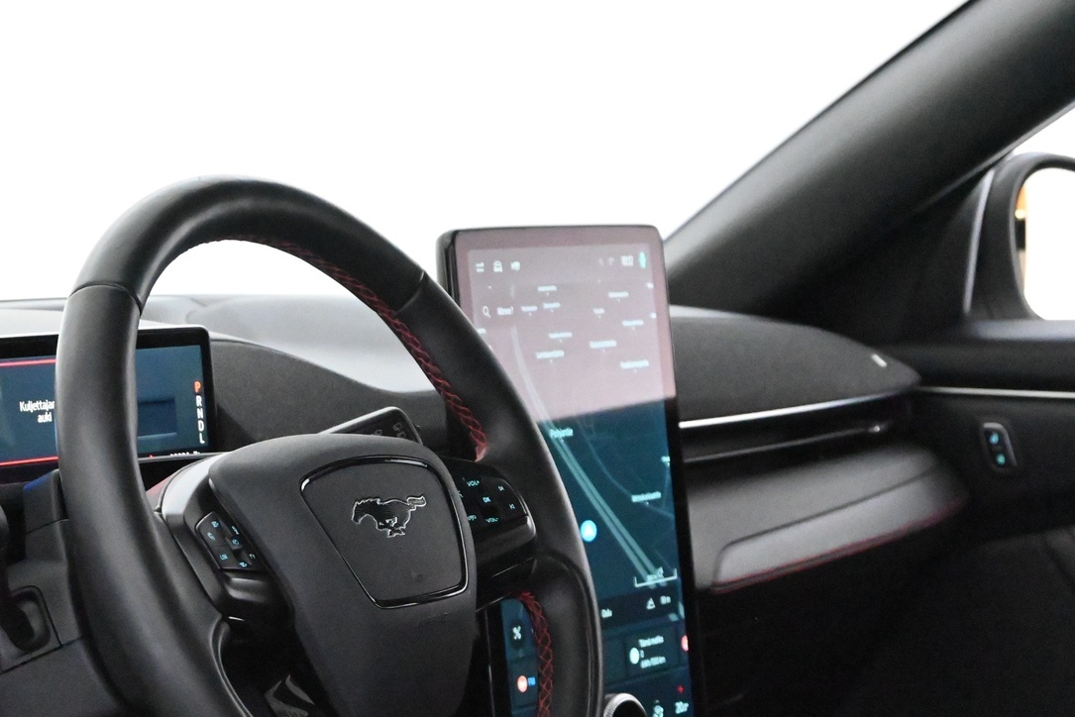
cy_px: 531
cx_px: 471
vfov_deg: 13.6
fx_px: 3009
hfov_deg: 20.2
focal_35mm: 101
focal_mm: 45
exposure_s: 1/80
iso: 20000
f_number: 6
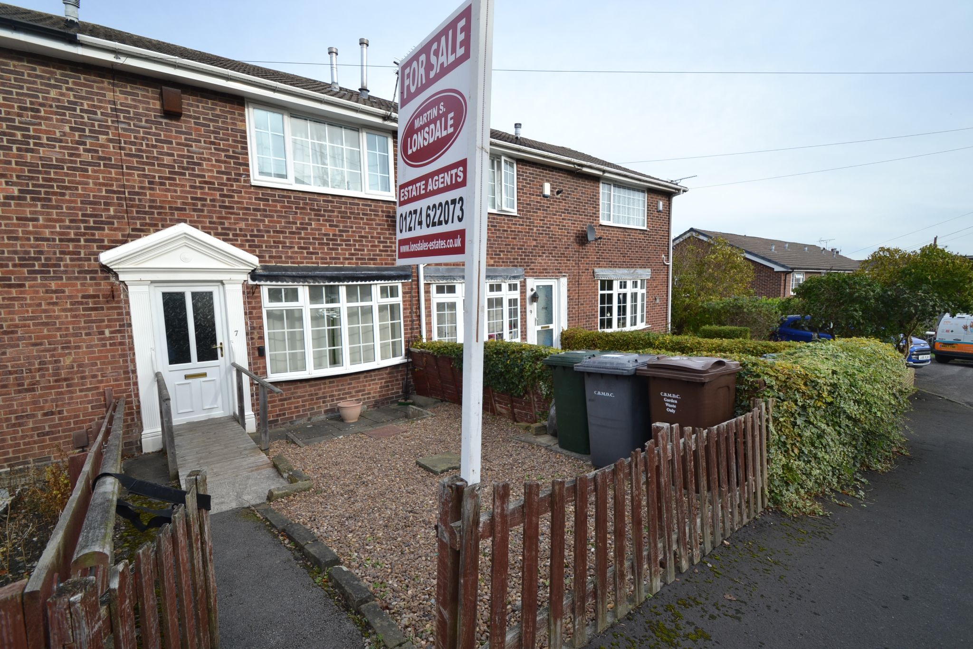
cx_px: 486
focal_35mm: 15
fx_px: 405
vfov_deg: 77.3
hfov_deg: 100.4
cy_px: 324
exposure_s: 1/160
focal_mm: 10
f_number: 6.3
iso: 100
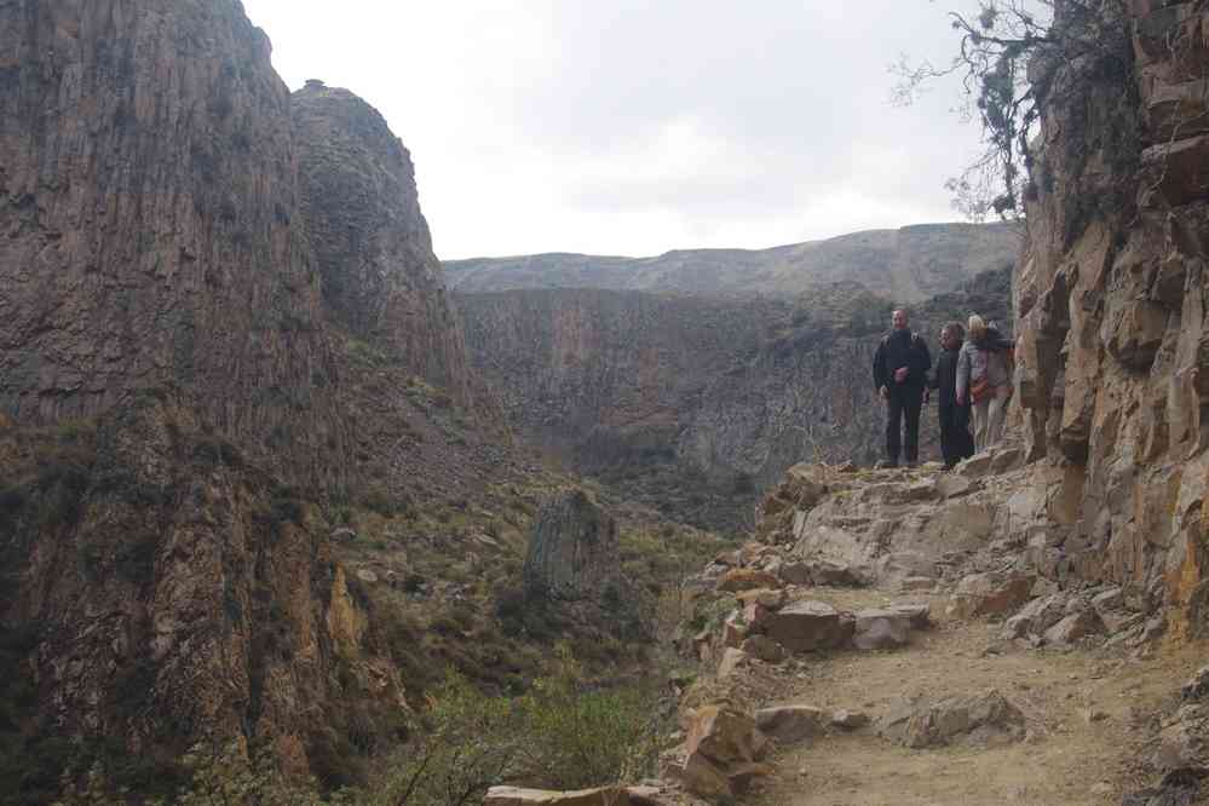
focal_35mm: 46
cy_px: 403
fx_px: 1562
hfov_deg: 42.3
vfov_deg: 28.9
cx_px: 604
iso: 200
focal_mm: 31
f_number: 7.1
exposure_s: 1/60
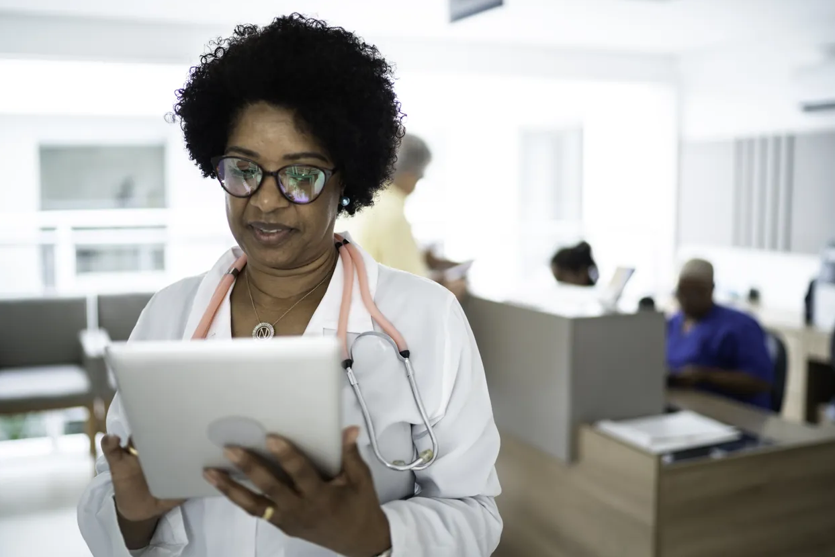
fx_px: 881
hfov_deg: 50.7
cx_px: 394
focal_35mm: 38
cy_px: 257
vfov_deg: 35.0
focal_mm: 35
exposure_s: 1/250
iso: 160
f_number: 1.4
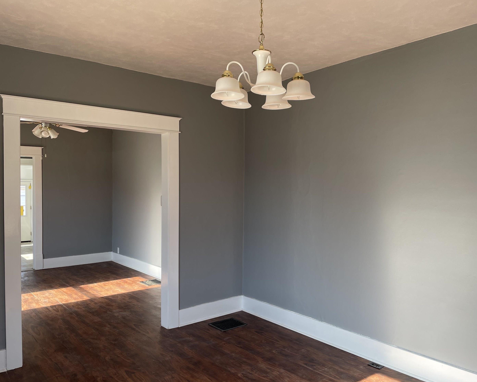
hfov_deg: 62.1
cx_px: 260
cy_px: 197
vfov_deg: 51.5
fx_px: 395
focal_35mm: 28
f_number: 1.6
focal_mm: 4.2
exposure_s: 1/141
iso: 32
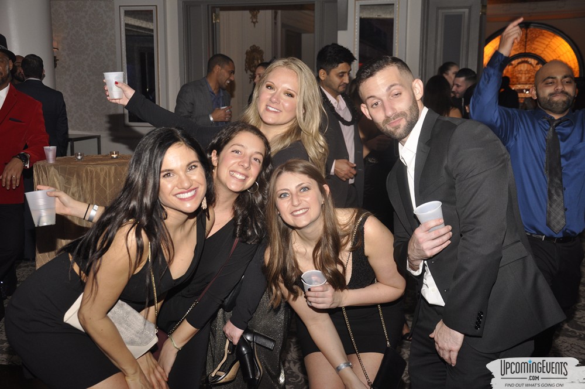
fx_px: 730
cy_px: 194
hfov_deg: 43.7
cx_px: 292
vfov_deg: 29.8
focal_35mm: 45
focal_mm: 30
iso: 400
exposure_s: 1/60
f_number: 5
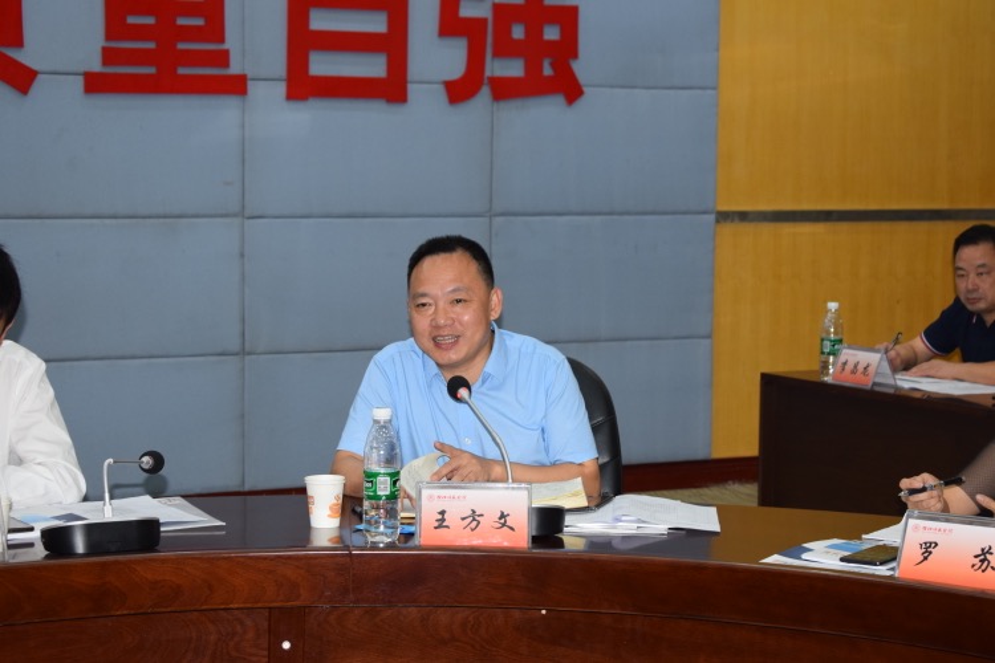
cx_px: 498
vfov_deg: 16.6
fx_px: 2280
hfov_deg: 24.6
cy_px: 332
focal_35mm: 82
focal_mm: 55
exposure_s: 1/60
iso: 900
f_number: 5.6
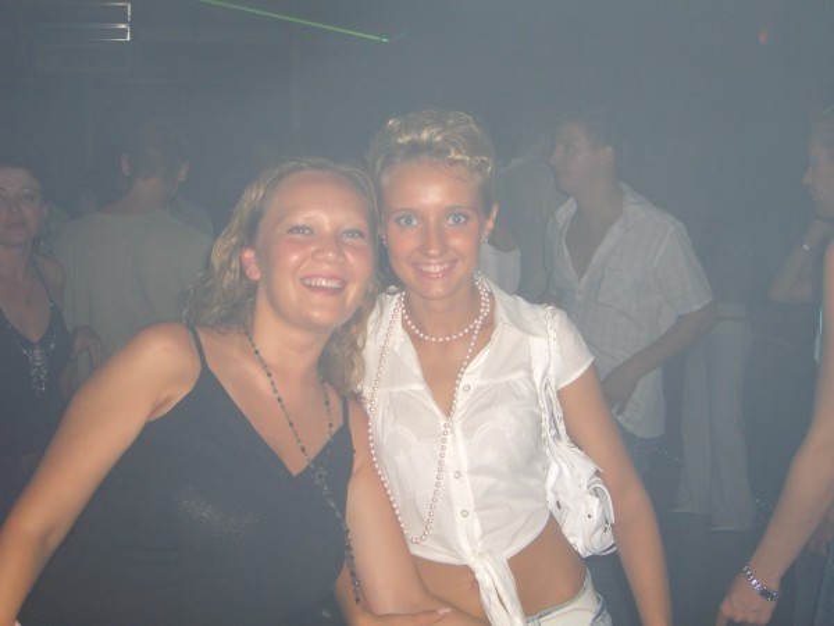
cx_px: 417
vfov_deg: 31.5
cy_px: 313
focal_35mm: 46
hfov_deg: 41.2
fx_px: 1108
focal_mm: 9.5
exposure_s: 1/60
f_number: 3.1
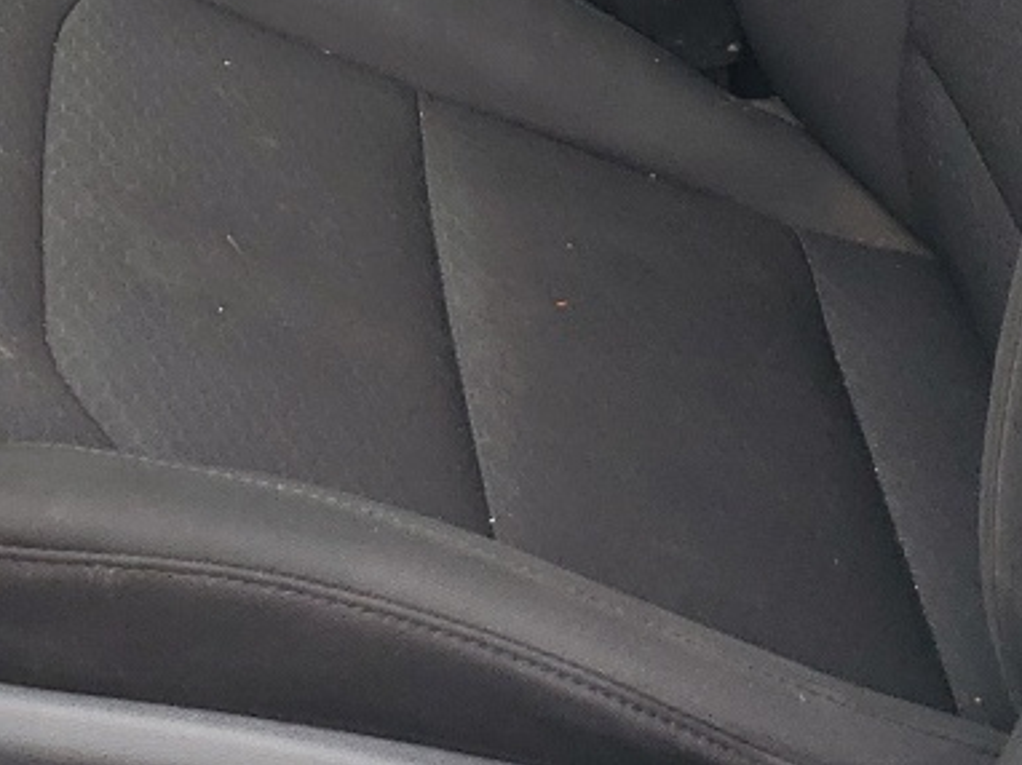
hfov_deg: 17.6
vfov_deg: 12.7
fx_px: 3216
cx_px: -3
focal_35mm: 109
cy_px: -449
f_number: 1.5
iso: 50
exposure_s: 1/263
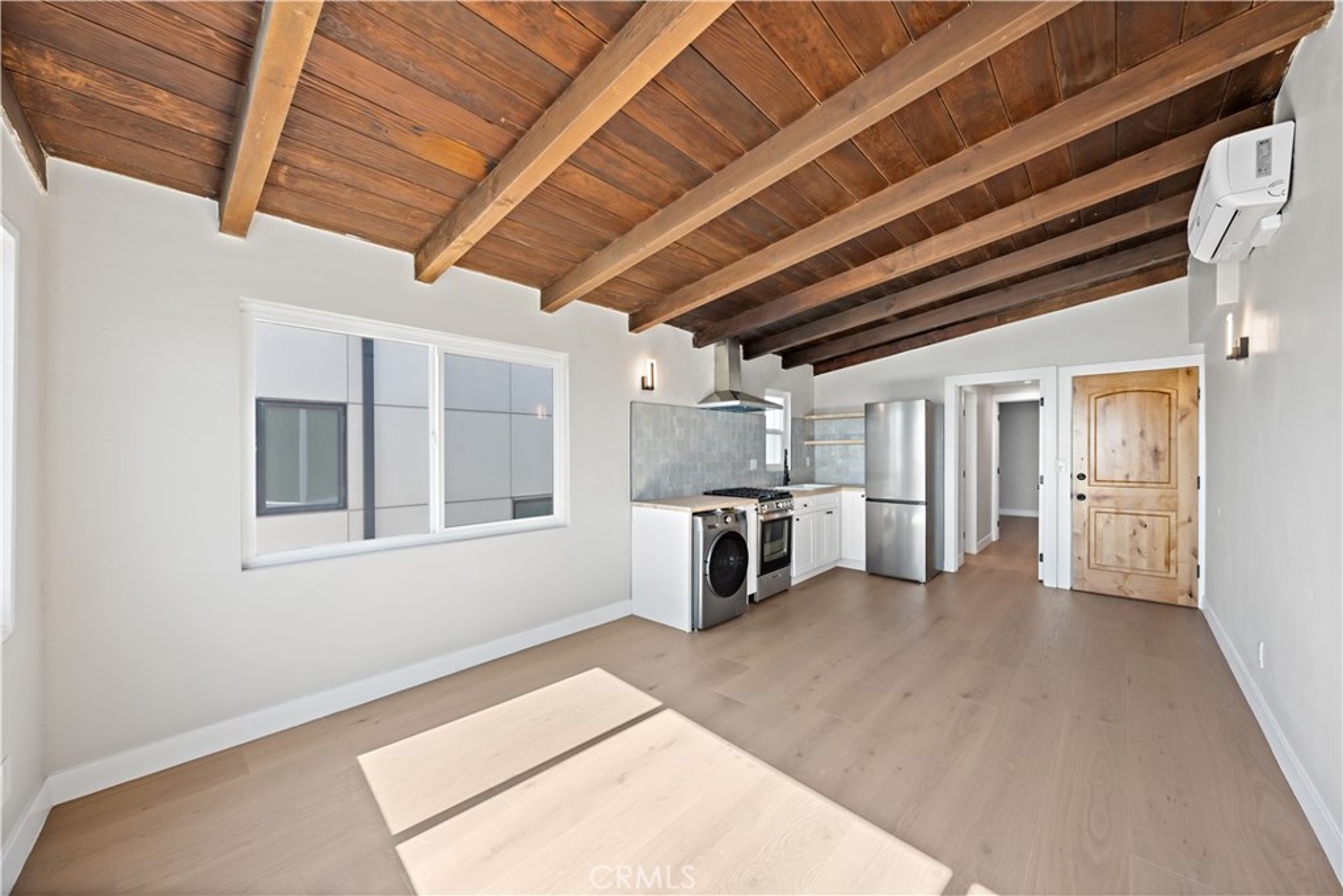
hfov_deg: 108.3
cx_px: 672
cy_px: 448
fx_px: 485
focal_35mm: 13
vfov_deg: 85.4
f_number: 5.6
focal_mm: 13
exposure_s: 1/40
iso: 1000
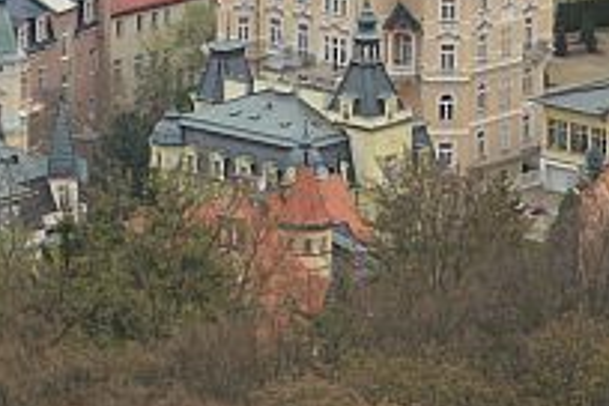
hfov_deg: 3.9
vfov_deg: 2.6
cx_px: -209
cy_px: -851
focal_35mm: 527
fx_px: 8918
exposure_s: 1/250
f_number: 8
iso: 200
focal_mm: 55
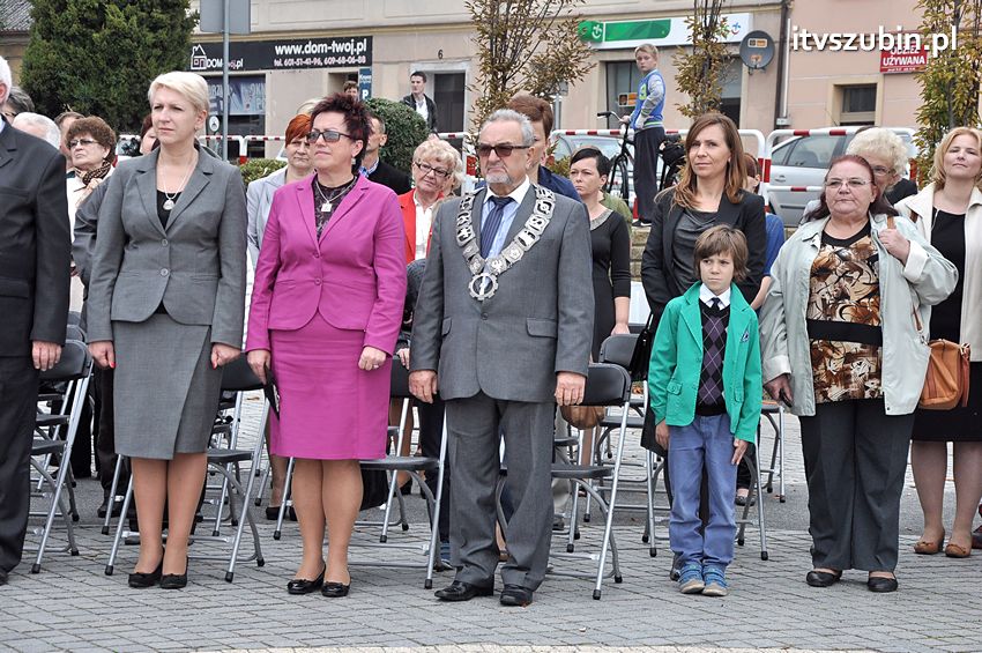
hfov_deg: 20.6
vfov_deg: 13.8
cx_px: 491
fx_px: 2698
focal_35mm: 99
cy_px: 326
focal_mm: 66
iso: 500
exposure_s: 1/500
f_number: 5.6
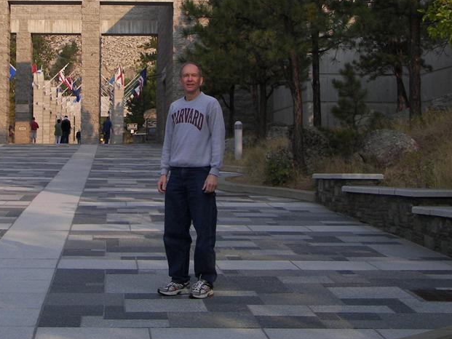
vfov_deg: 15.6
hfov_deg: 20.8
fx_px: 1228
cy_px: 66
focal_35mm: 94
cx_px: 155
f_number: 2.8
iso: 64
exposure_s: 1/640
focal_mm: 9.4
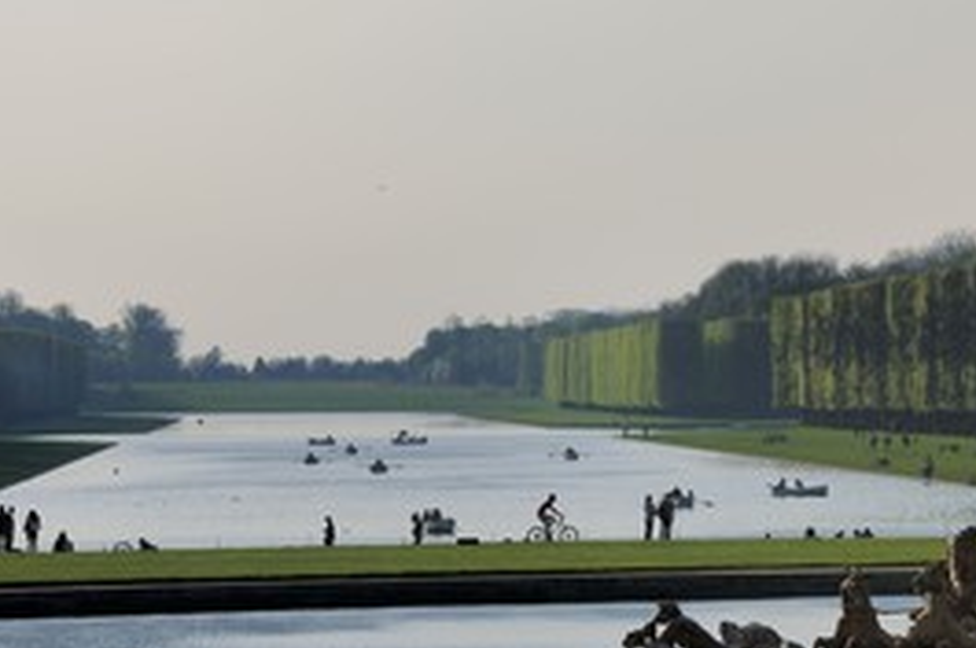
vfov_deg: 5.8
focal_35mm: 238
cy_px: 504
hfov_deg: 8.7
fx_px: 6444
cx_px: 700
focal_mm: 150
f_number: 13
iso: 100
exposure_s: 1/160
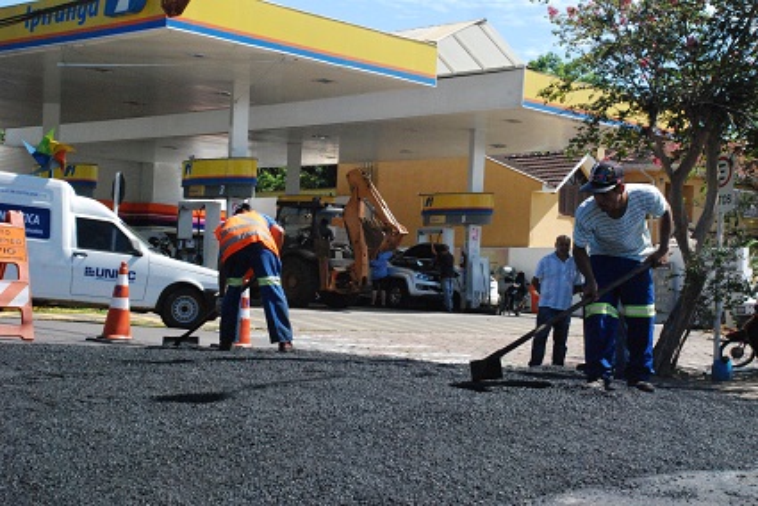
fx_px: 1264
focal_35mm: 60
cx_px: 379
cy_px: 253
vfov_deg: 22.7
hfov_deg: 33.4
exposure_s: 1/800
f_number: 14
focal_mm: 40
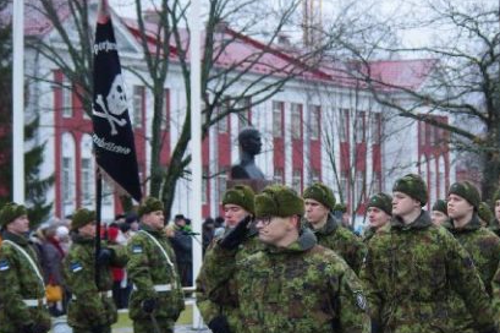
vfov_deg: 9.7
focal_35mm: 141
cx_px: 362
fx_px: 1957
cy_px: 250
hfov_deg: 14.5
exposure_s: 1/100
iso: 800
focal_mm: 50
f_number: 4
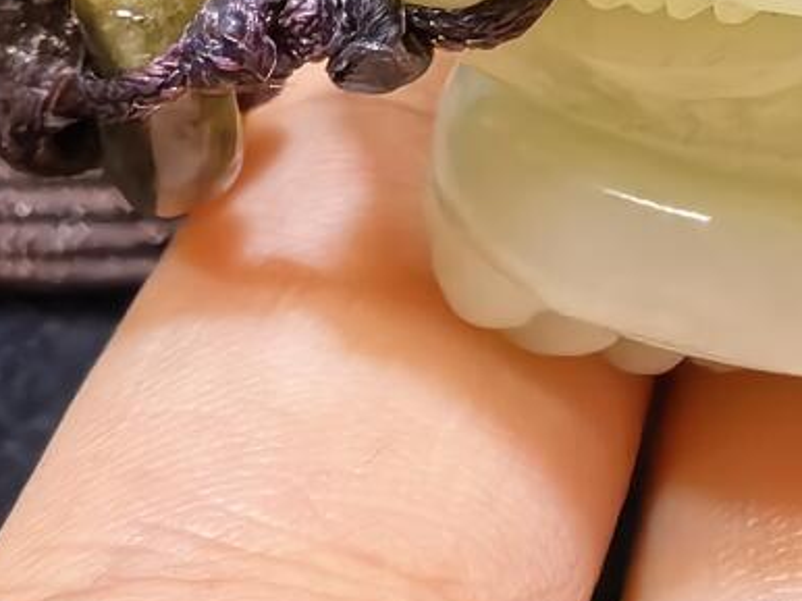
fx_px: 2269
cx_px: 1432
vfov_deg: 14.0
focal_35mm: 98
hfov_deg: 16.7
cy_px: -339
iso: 100
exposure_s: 1/50
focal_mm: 1.95
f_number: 2.2
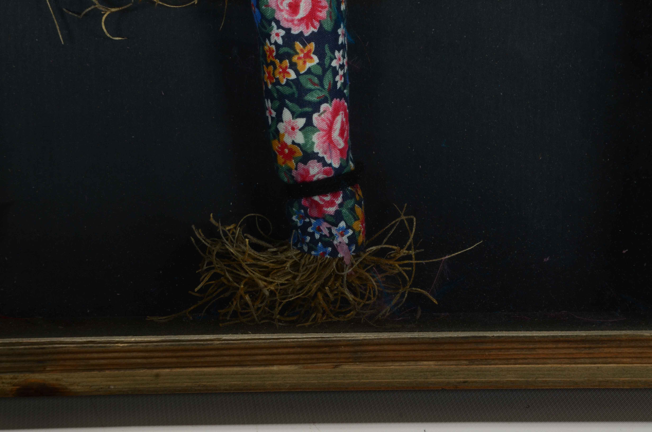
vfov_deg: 8.7
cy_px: 216
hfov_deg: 13.1
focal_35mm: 158
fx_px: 2847
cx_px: 326
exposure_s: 1/160
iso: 200
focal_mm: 105
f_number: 14
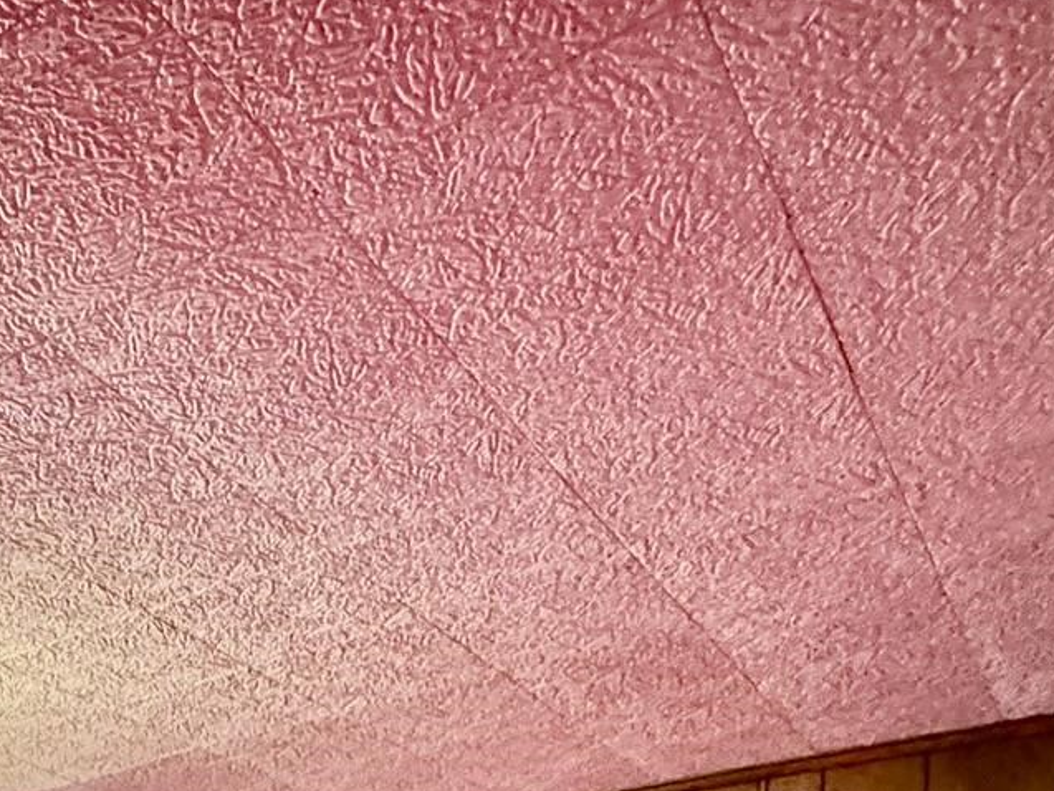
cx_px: -12
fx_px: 1370
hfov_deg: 37.4
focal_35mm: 45
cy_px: 1249
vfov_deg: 23.9
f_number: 2.2
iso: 1000
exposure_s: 1/40
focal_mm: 2.22
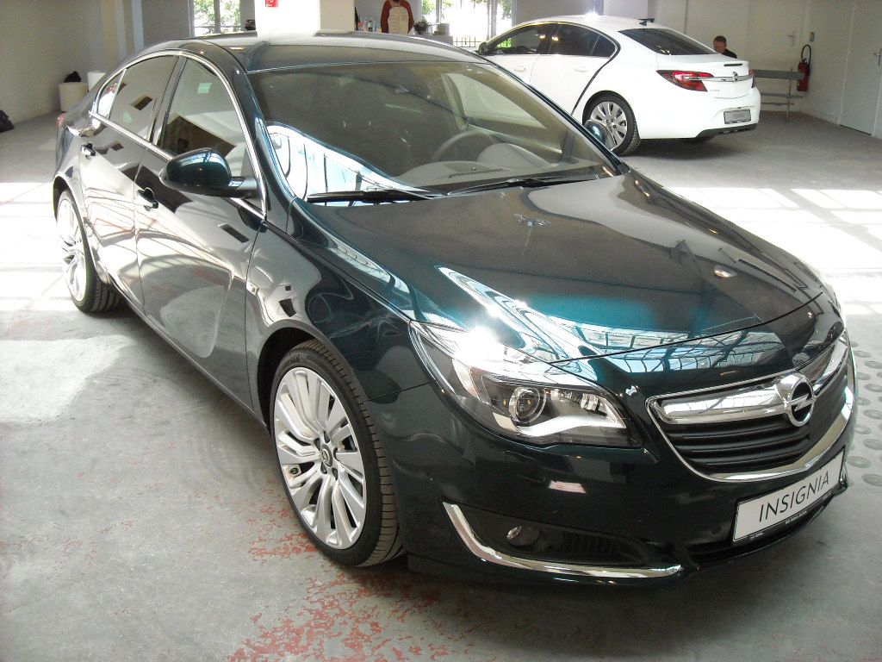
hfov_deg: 52.6
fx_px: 892
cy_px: 331
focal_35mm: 35
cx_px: 441
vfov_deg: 40.7
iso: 322
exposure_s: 1/209
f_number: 2.8
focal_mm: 5.7
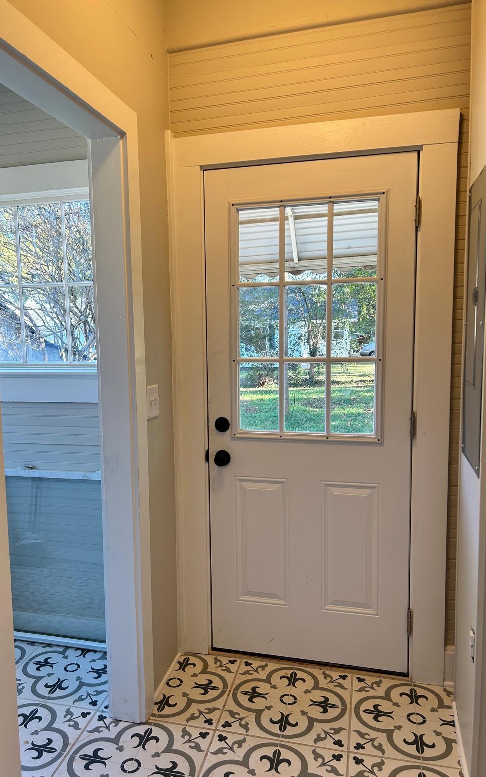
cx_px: 205
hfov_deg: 44.4
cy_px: 394
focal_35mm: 28
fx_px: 593
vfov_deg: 66.5
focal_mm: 5.7
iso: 64
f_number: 1.5
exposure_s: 1/120
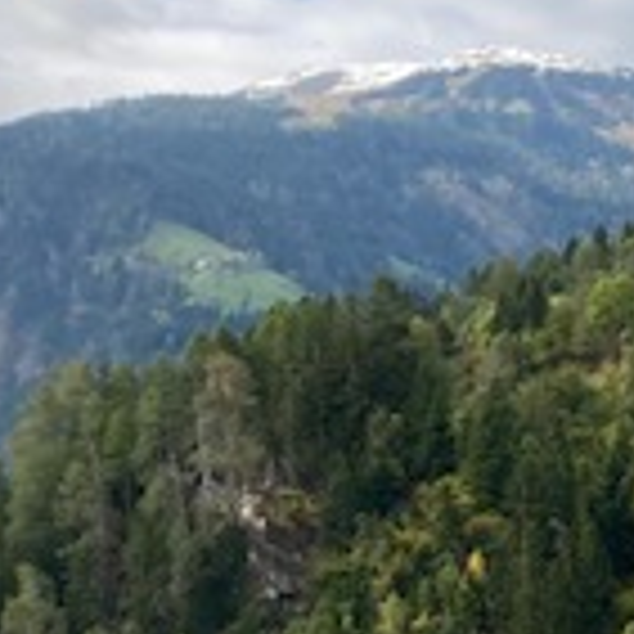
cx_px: 1165
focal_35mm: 112
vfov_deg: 15.2
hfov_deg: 13.8
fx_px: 2321
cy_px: 652
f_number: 1.8
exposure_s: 1/1156
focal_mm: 3.99
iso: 20
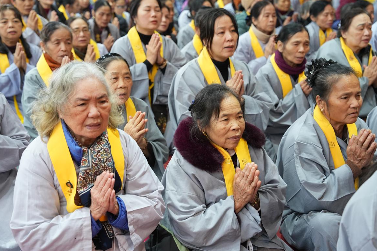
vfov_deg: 22.6
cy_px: 128
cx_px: 183
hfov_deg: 33.4
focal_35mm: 60
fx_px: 628
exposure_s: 1/100
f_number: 4
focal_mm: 58
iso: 4000
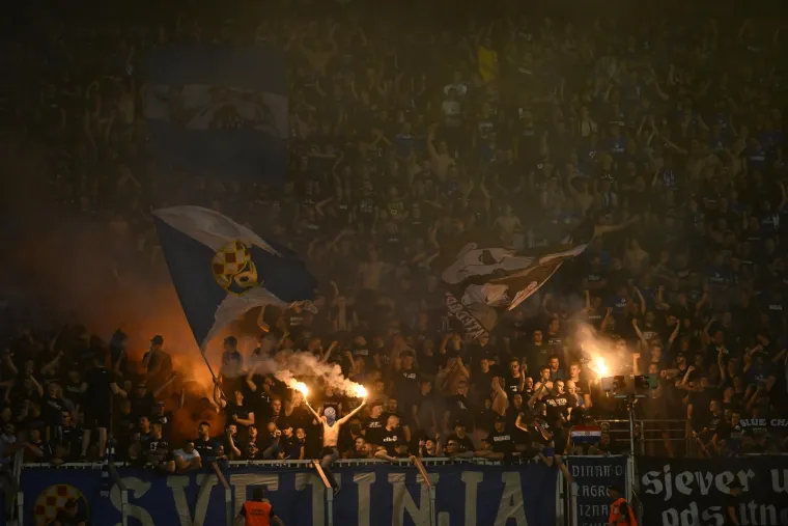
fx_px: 8757
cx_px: 394
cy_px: 263
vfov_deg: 3.4
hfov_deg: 5.2
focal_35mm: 400
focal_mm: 400
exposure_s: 1/1600
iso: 4000
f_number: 4
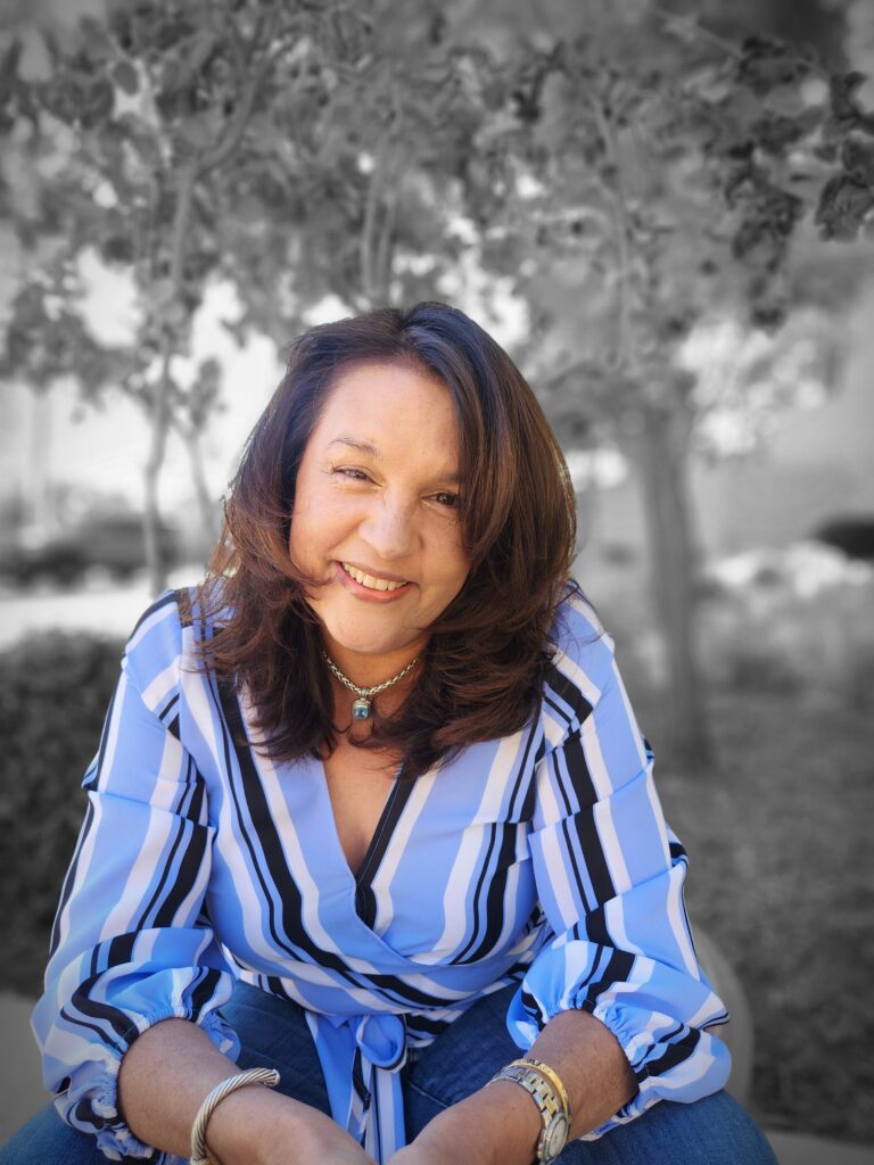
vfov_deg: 73.9
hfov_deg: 58.9
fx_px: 774
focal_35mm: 23
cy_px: 582
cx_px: 437
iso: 20
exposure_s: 1/120
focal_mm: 5.4
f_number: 1.8
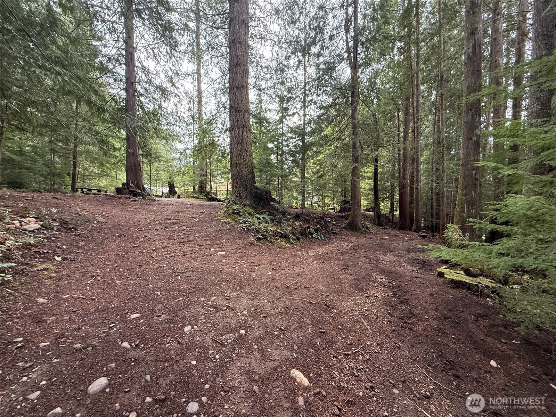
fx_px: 225
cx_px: 278
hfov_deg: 102.1
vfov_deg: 85.7
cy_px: 208
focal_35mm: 14
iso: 200
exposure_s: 1/99
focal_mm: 2.22
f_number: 2.2
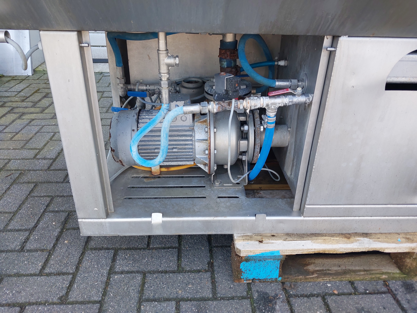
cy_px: 156
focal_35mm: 27
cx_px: 208
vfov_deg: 51.4
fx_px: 325
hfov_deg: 65.3
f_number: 1.8
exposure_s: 1/50
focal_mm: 4
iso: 25
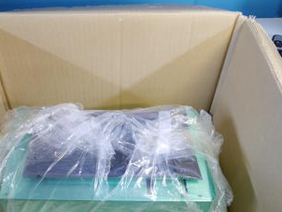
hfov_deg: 41.8
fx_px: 367
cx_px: 109
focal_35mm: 45
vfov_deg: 32.1
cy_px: 134
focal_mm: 17
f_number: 16
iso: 400
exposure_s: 1
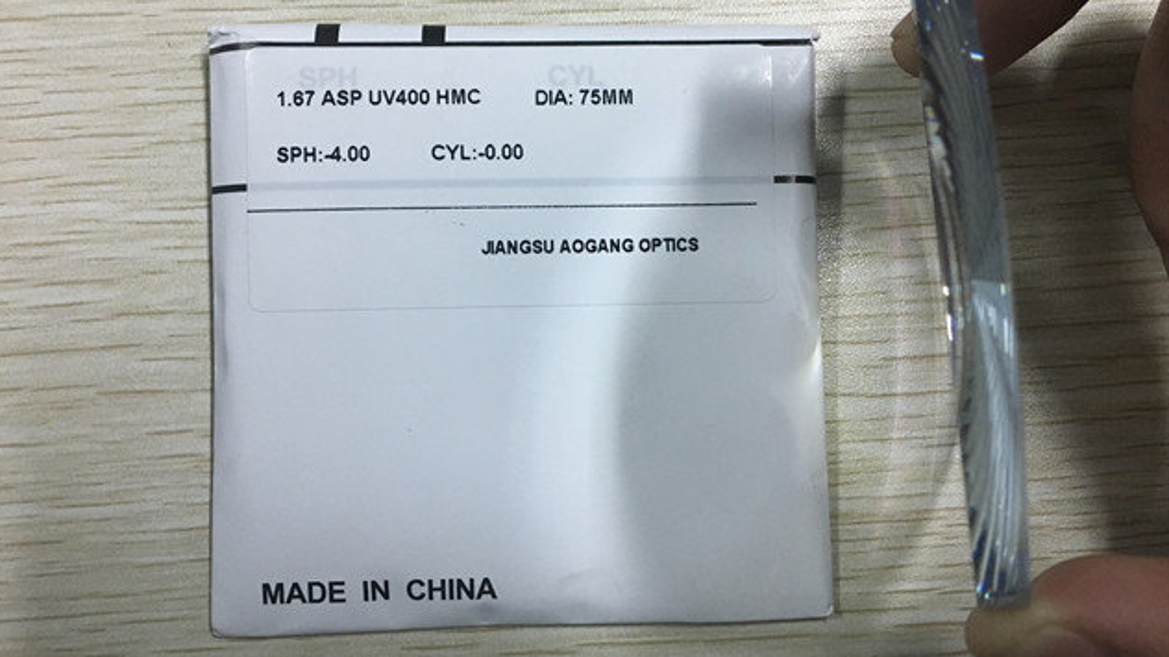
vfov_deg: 36.6
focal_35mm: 32
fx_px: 992
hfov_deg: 61.0
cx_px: 581
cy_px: 289
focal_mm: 4.15
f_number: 2.2
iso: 160
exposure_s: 1/33
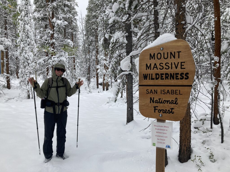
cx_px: 115
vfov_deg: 49.7
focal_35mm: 28
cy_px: 86
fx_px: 186
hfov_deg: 63.4
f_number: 1.8
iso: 20
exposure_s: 1/810
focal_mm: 3.99
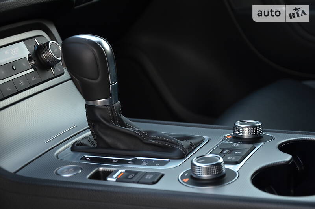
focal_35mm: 93
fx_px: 812
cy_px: 104
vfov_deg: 14.6
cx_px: 158
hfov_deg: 22.0
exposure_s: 1/60
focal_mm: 62
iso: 560
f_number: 5.3
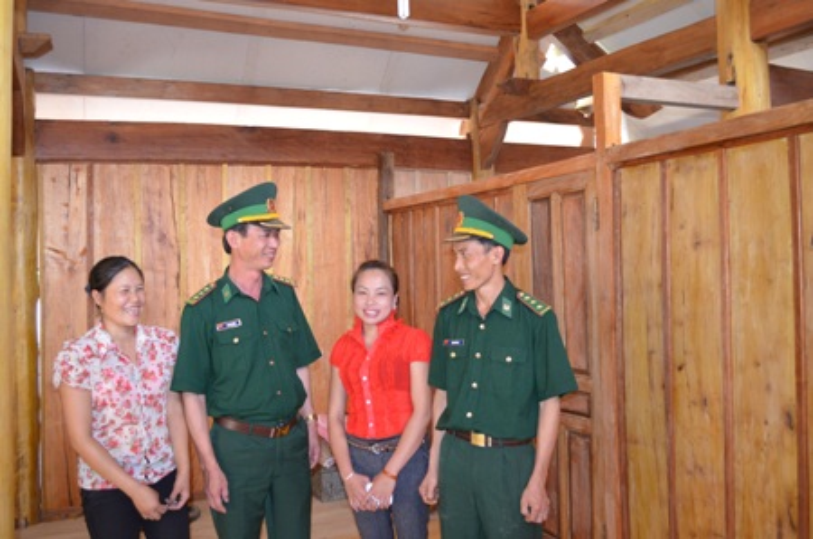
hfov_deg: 57.3
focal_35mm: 33
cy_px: 270
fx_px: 744
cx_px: 406
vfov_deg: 39.8
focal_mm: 22
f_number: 4
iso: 1800
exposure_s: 1/60
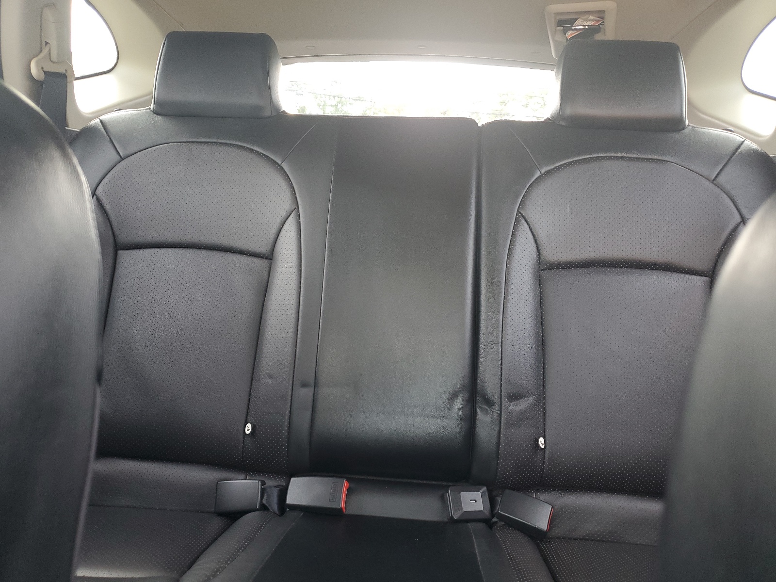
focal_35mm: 26
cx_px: 388
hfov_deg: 67.3
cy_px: 291
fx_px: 583
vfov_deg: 53.1
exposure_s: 1/60.2
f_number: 1.5
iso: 109
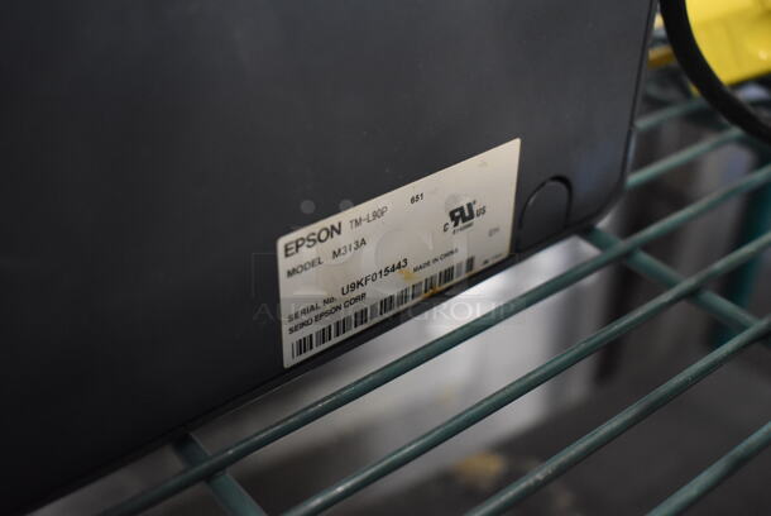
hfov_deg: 42.3
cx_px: 386
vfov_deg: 29.0
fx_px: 997
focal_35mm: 46
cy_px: 258
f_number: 4.2
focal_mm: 31
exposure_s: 1/60
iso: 3200
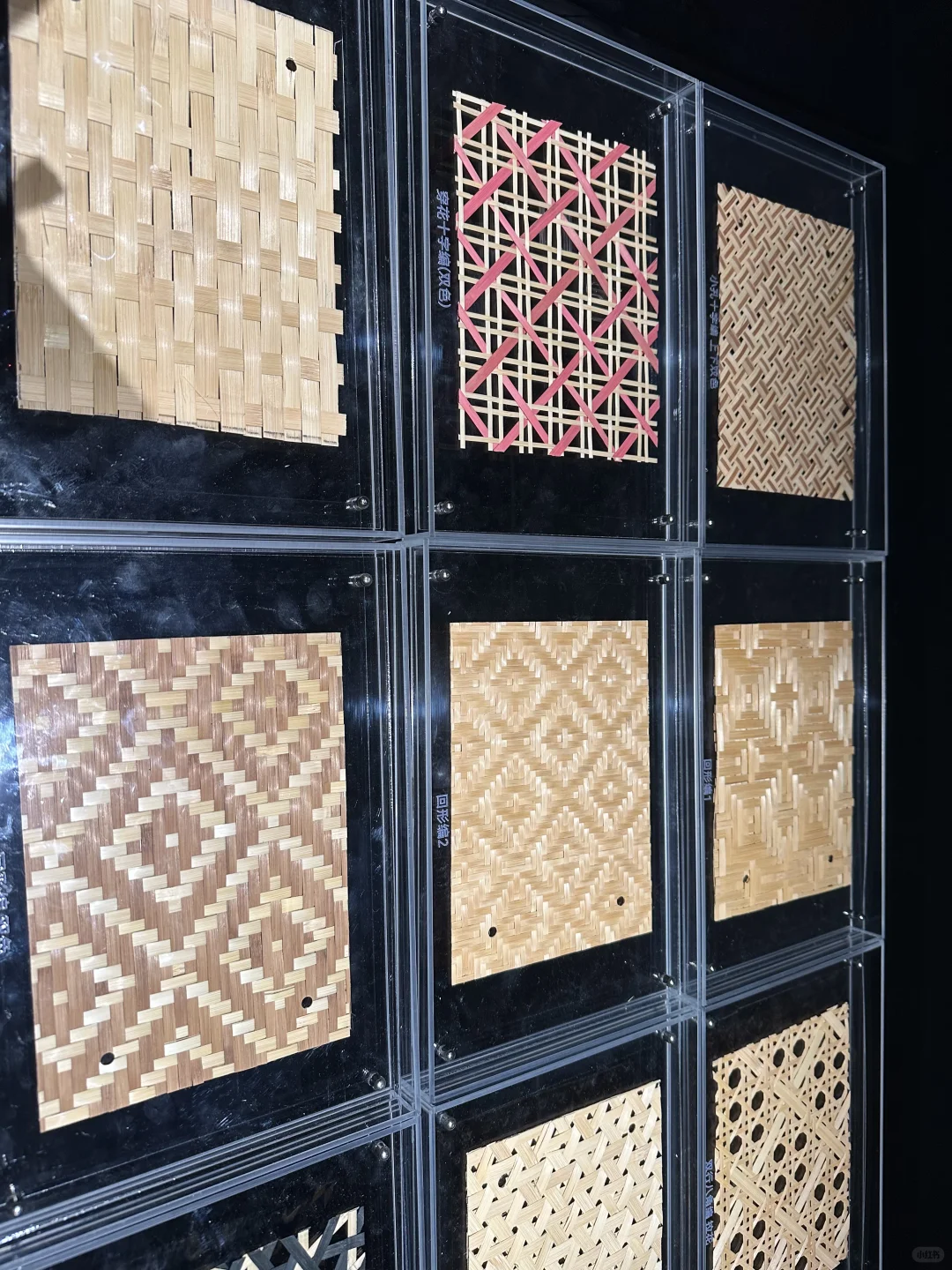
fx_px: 880
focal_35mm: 24
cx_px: 476
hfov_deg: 56.8
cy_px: 635
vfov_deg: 71.6
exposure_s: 1/121
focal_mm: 6.86
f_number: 1.78
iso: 160
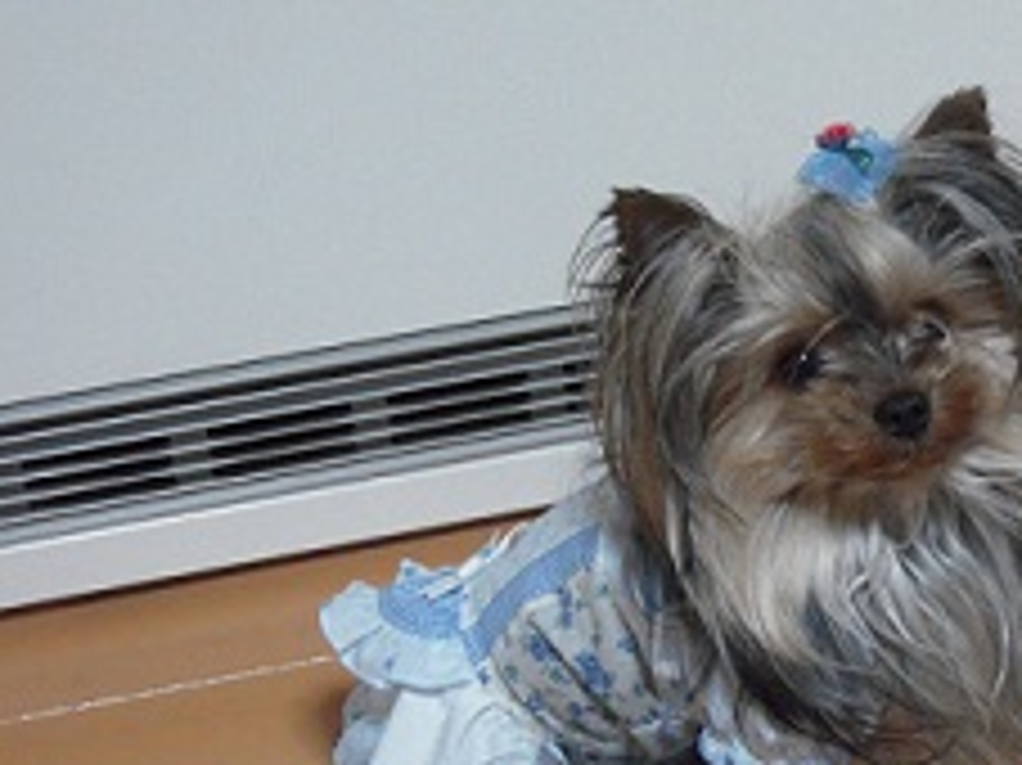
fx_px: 2656
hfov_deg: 21.6
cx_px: 774
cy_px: 477
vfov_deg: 16.4
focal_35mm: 90
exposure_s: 1/15
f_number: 3.9
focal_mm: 10.5
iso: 800
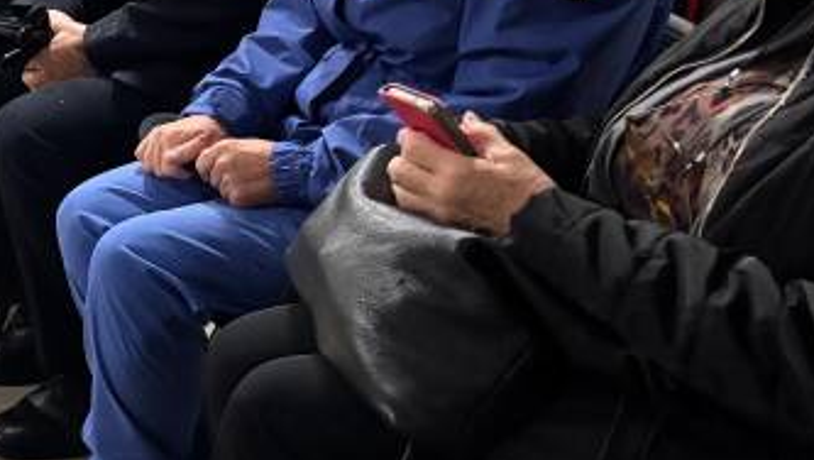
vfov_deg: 13.3
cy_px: -193
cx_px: -367
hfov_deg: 21.1
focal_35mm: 87
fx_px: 1879
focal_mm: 5.96
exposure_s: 1/50
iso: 500
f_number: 1.6
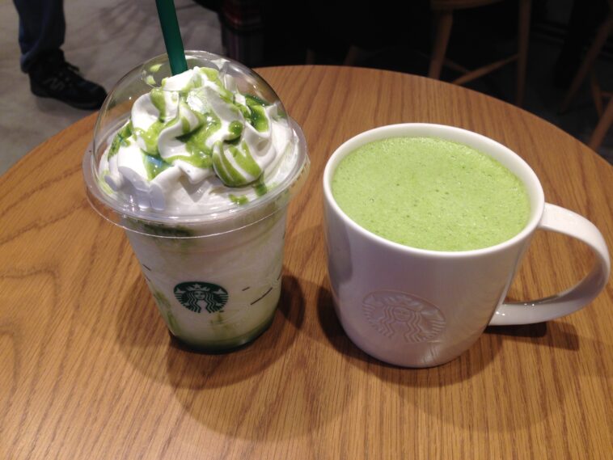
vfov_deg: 43.0
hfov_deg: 55.3
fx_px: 585
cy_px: 230
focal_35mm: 33
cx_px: 306
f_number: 2.4
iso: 50
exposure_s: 1/40
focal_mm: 4.12
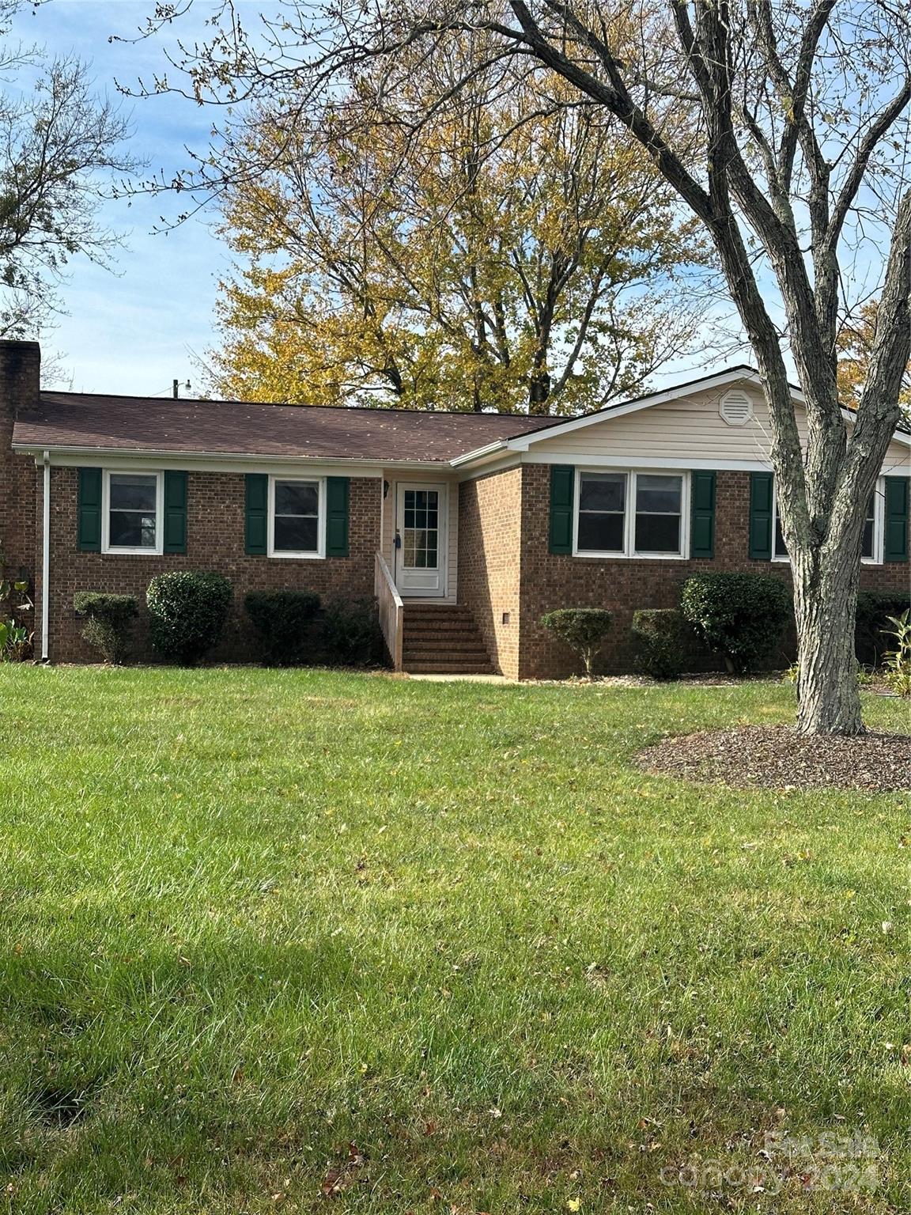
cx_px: 456
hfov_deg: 30.3
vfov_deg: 39.7
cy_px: 608
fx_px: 1684
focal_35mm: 48
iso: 64
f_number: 1.78
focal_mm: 6.86
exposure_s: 1/2597
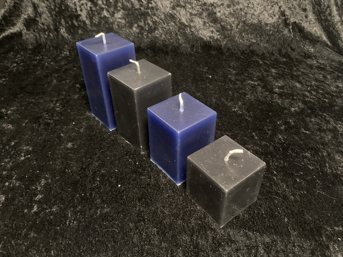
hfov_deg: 63.4
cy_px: 128
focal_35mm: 28
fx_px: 277
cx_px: 172
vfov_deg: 49.7
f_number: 1.8
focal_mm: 3.99
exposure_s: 1/17
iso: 1250
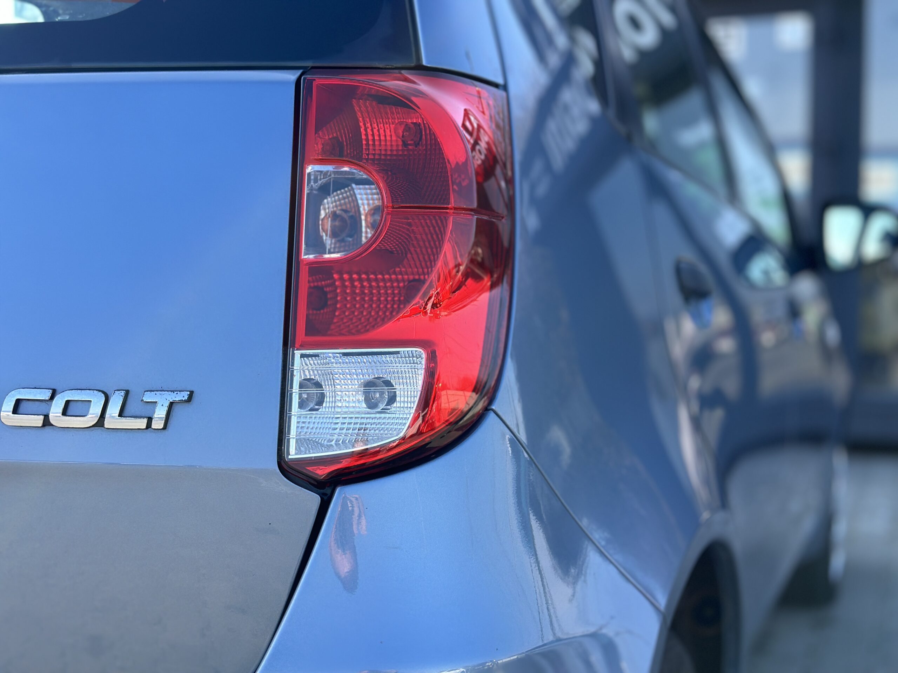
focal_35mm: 48
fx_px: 1245
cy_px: 336
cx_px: 449
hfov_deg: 39.7
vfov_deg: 30.3
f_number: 1.78
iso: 80
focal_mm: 6.86
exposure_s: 1/1073
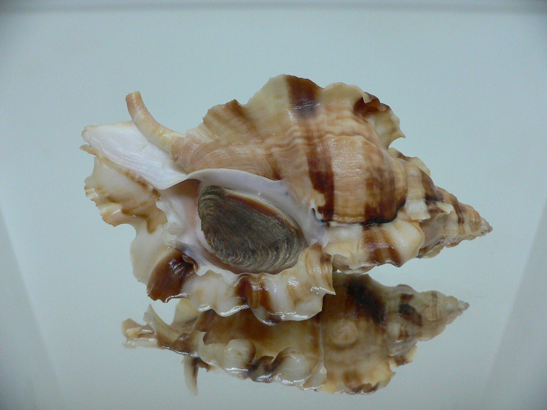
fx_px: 553
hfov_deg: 52.6
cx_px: 274
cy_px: 205
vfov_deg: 40.7
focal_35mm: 35
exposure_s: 1/50
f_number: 2.8
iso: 200
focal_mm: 4.6
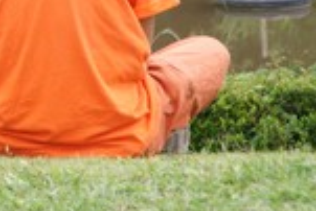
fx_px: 2745
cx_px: -13
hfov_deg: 6.6
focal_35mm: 312
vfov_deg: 4.4
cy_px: -45
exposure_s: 1/250
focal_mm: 75
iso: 640
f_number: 5.6
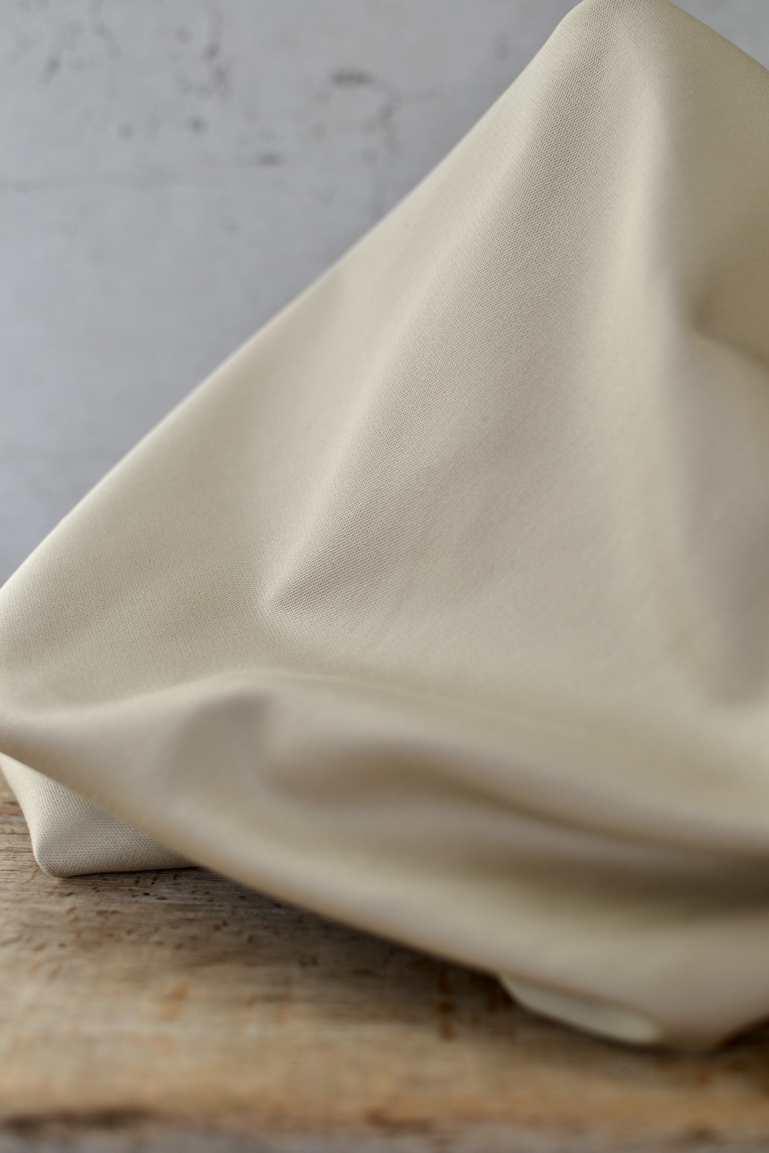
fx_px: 1682
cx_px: 384
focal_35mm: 52
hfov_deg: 25.8
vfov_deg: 37.9
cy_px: 576
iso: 100
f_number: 3.5
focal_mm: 35
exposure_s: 1/250
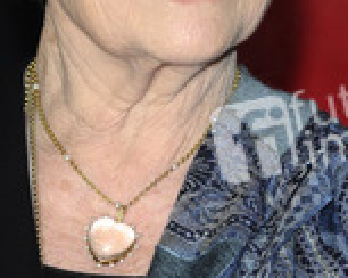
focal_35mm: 498
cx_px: 122
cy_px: 16
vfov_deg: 3.1
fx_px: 5125
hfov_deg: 3.9
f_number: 4.5
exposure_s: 1/200
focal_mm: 135
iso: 320
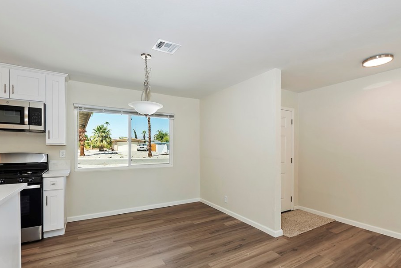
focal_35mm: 17
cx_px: 215
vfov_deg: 70.4
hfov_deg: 93.1
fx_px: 189
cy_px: 143
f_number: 8
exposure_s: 1/30
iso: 140
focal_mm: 10
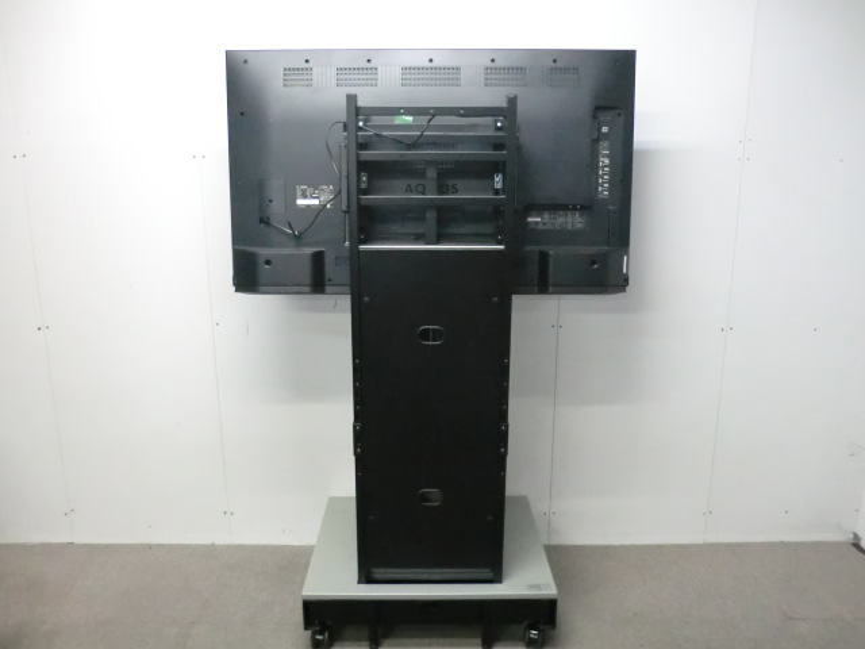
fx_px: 675
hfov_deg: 65.3
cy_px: 324
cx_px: 432
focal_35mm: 27
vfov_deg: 51.4
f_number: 3.2
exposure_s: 1/50
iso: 800
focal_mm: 4.9
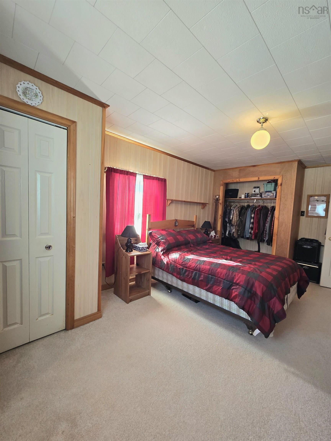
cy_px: 220
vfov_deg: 106.2
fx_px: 166
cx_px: 166
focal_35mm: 13
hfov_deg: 89.9
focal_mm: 2.2
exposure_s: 1/60.2
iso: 100
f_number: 2.2
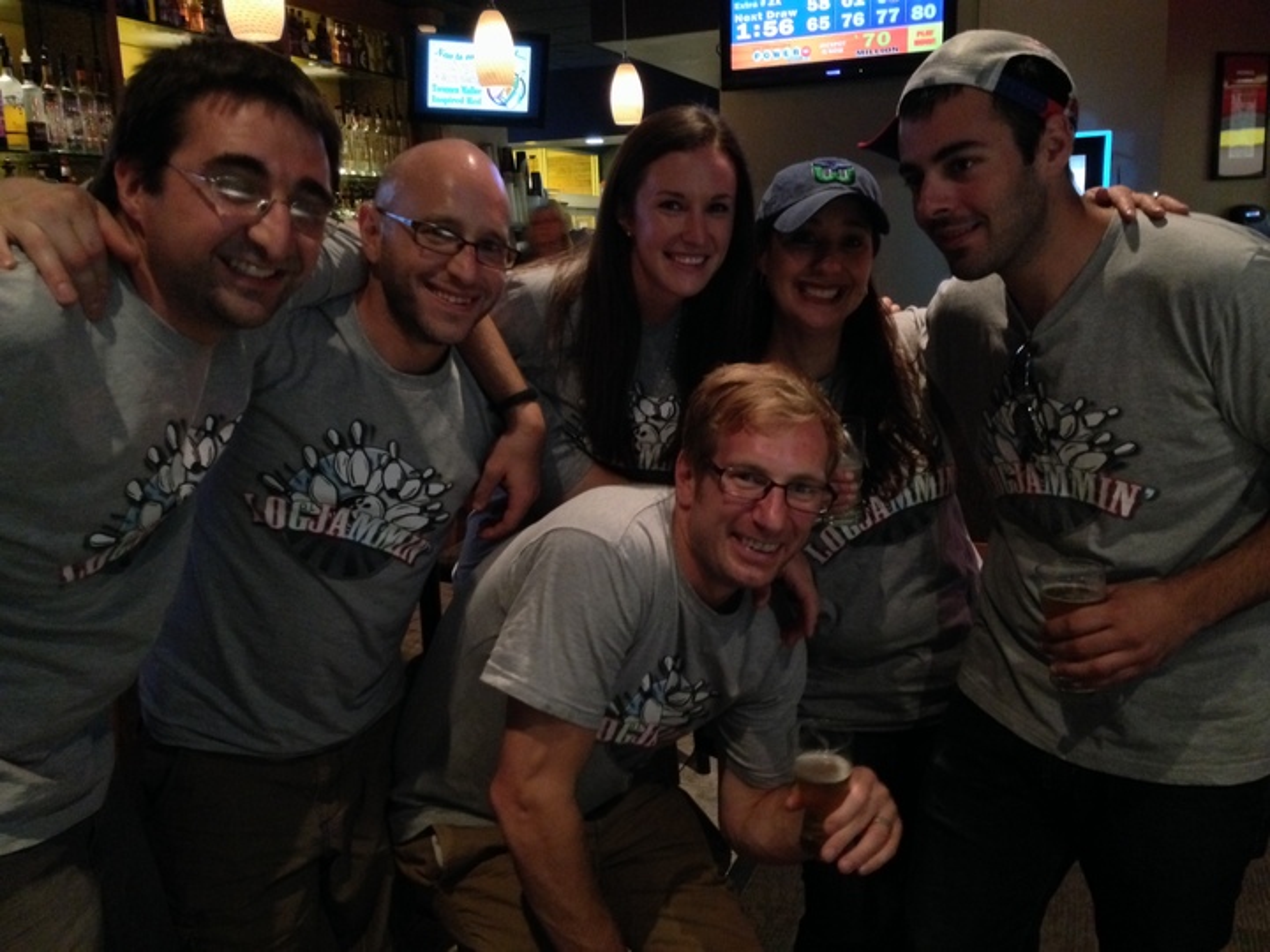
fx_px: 1211
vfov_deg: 42.9
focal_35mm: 33
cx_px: 635
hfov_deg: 55.4
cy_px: 476
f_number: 2.4
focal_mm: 4.12
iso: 800
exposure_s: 1/15
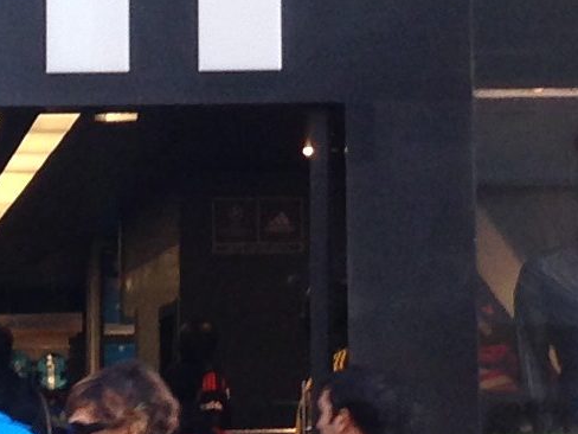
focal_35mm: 208
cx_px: 375
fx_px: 3473
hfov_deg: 9.5
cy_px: -254
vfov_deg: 7.0
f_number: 2.4
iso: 50
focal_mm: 4.12
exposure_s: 1/120
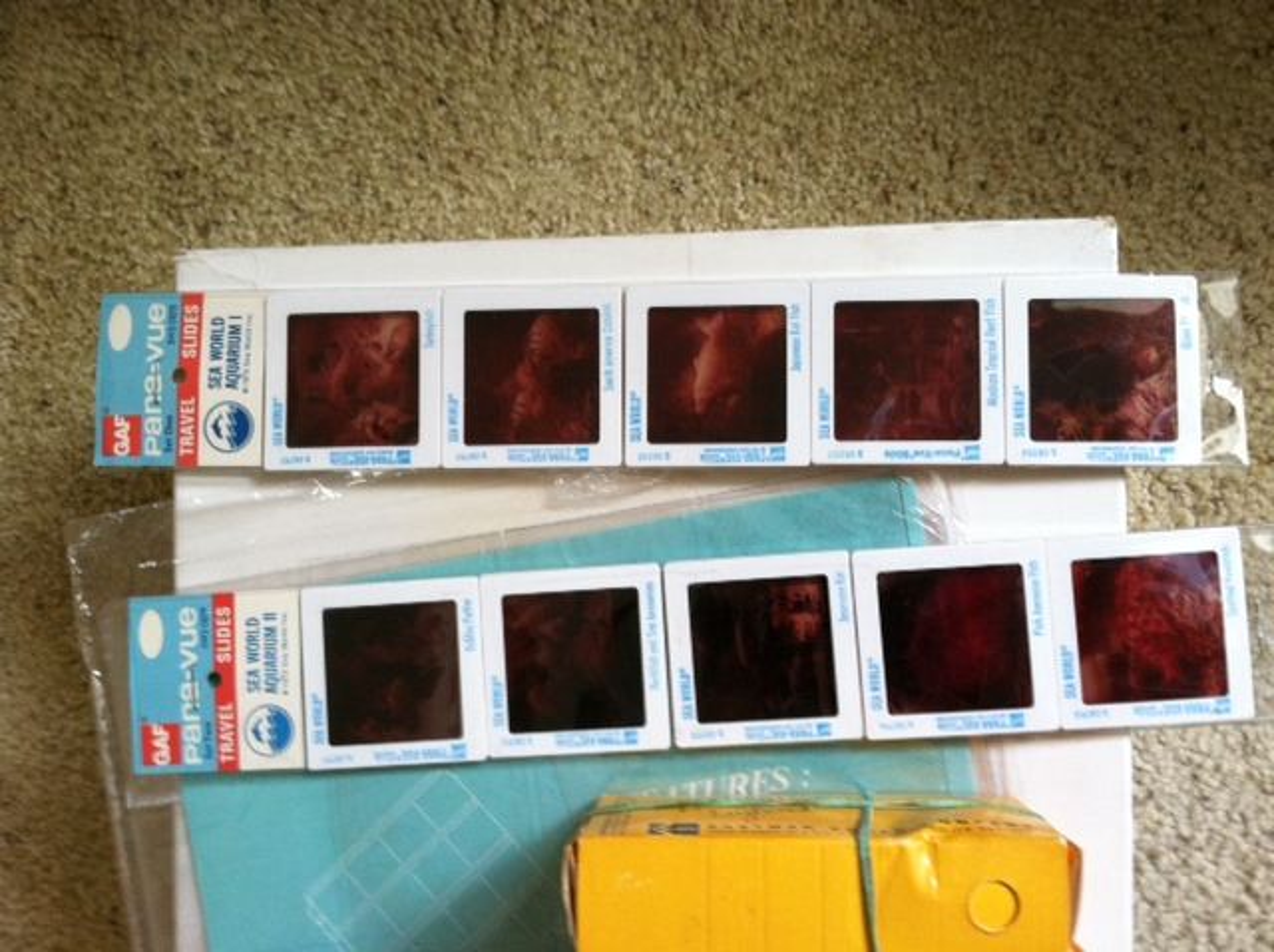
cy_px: 476
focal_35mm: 35
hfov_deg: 52.7
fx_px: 1286
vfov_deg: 40.6
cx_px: 637
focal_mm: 3.85
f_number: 2.8
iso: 100
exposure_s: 1/15
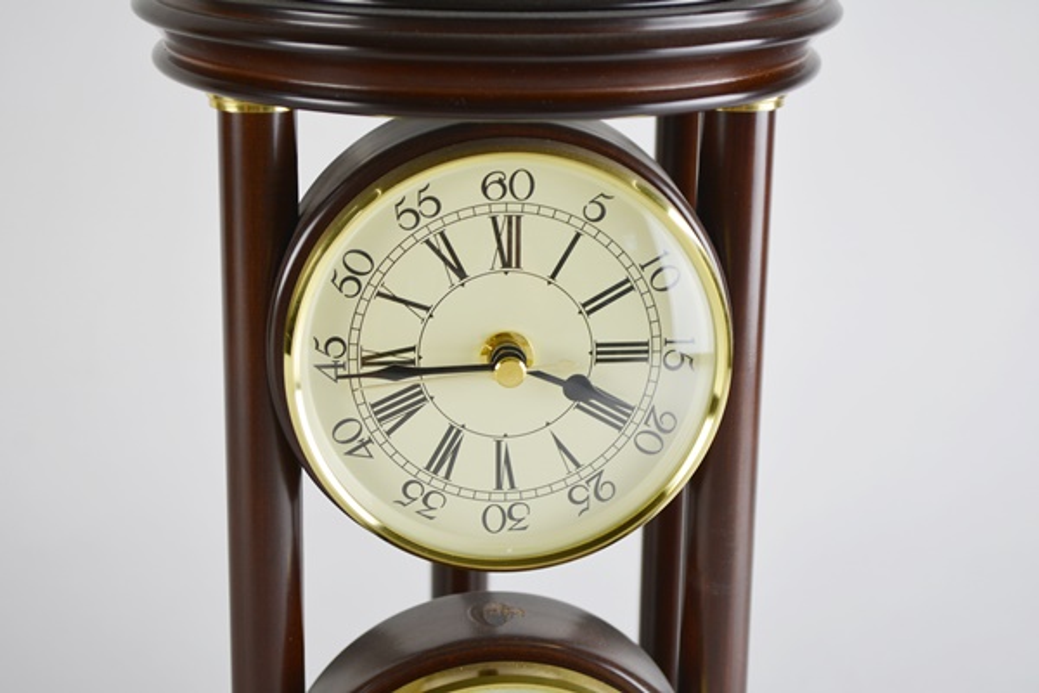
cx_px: 520
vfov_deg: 19.7
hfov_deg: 29.2
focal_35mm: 69
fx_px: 1991
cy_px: 346
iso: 320
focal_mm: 46
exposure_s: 1/125
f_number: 5.6
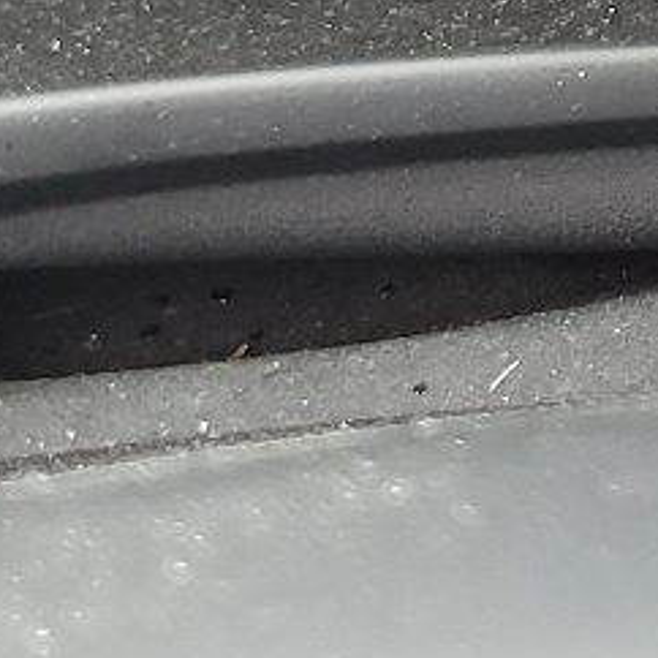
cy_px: -723
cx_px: 1069
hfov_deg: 10.9
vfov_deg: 10.4
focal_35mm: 152
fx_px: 3269
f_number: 1.5
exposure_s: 1/100
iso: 62
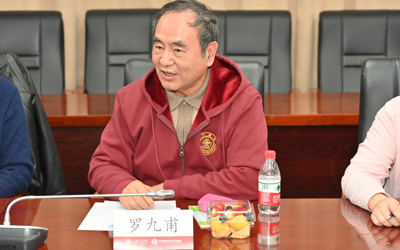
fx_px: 981
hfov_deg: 23.0
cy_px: 120
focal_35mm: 90
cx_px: 200
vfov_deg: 14.5
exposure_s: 1/125
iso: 1250
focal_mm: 88
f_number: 6.3
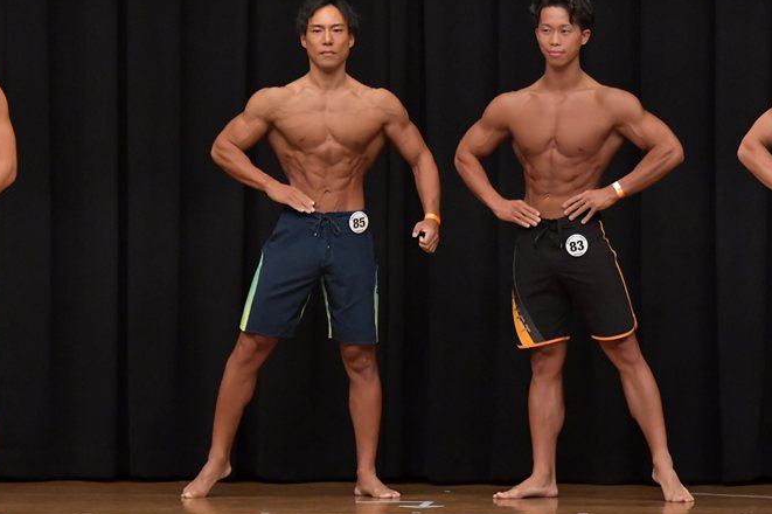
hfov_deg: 6.9
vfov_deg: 4.6
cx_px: 422
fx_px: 6408
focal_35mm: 299
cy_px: 250
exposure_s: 1/400
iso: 6400
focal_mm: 170
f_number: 5.6
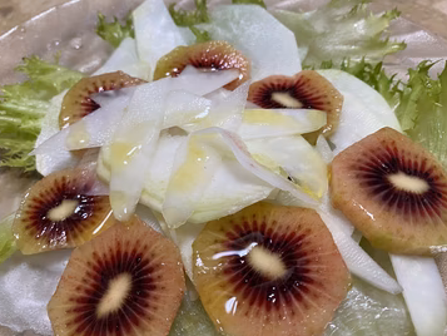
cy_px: 158
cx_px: 232
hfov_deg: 63.4
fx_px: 362
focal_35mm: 28
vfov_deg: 49.7
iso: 160
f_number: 1.8
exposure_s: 1/50
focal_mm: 4.25
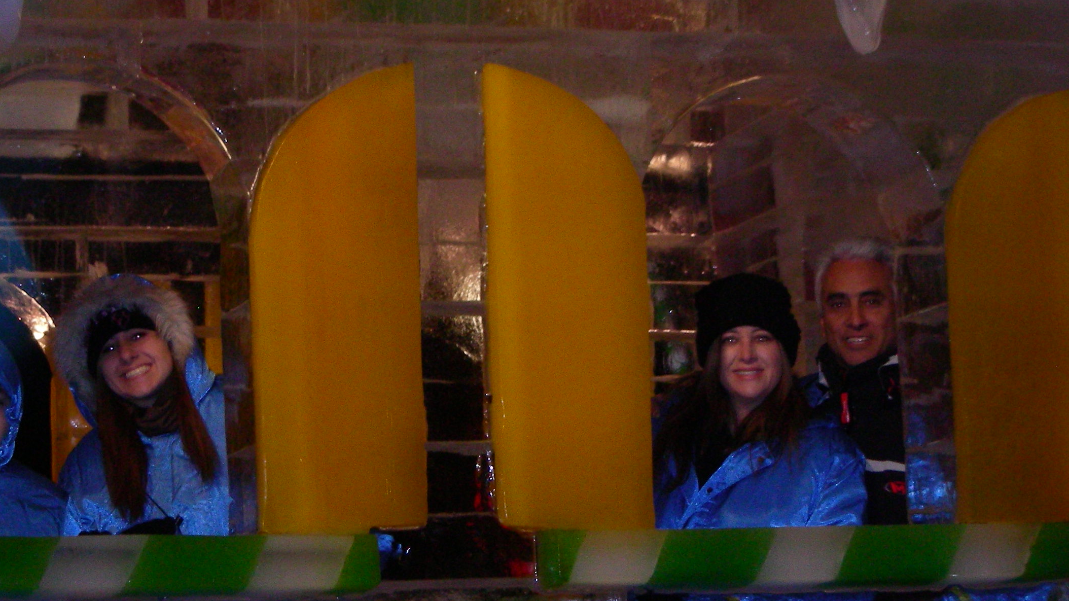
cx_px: 419
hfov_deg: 18.6
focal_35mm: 115
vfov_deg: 10.5
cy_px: 373
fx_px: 3259
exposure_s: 1/60.1
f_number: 3.5
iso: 200
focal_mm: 13.2
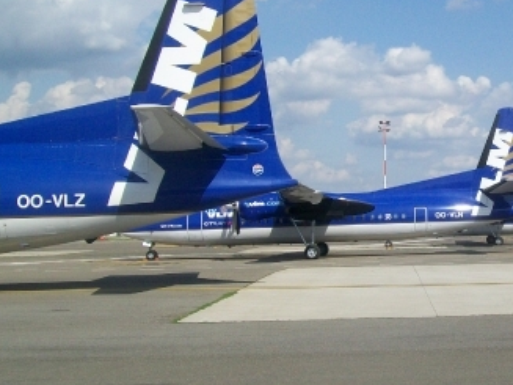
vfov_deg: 22.2
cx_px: 439
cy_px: 185
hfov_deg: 28.5
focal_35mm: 66
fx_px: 978
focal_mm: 6
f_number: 4.8
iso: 64
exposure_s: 1/640
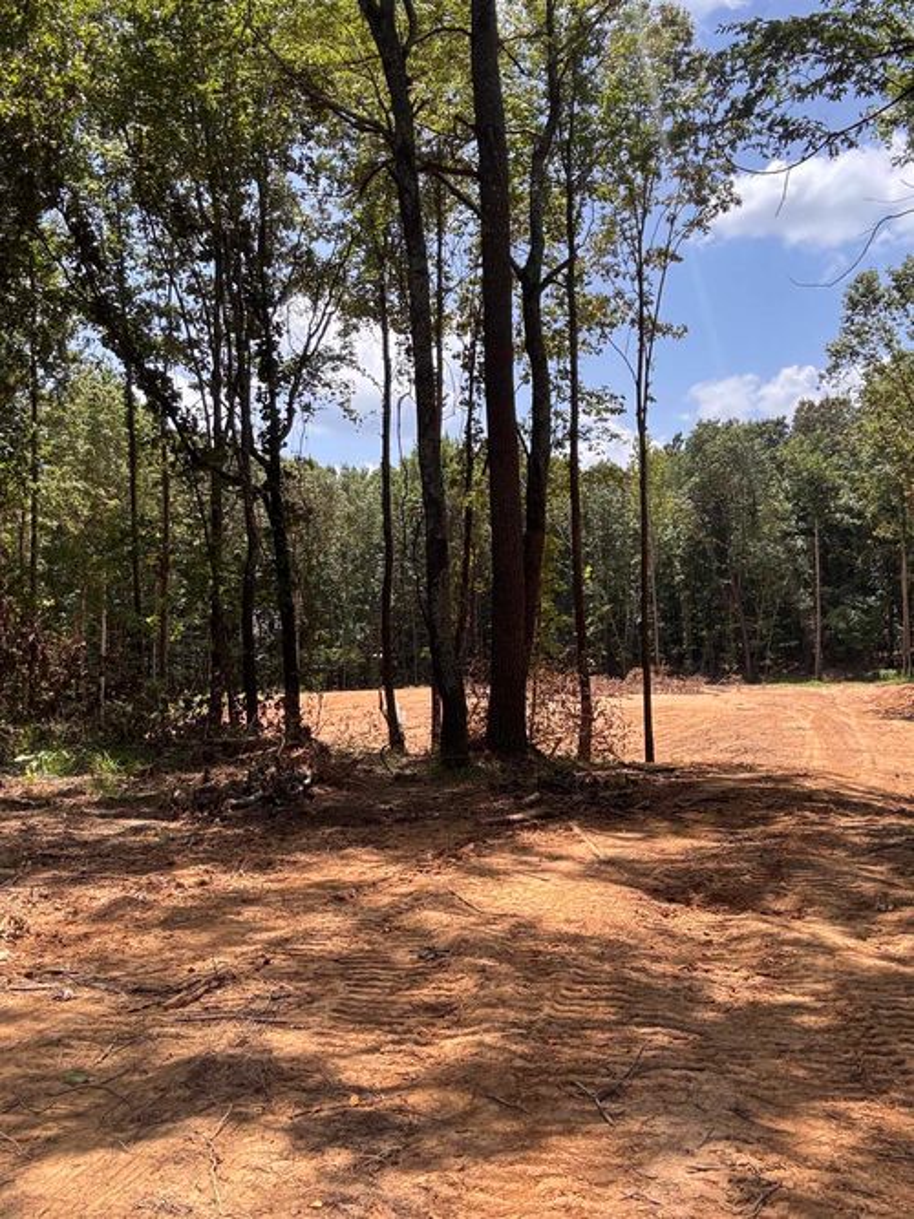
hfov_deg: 46.8
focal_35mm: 30
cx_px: 457
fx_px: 1056
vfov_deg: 60.0
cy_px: 610
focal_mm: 2.69
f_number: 1.9
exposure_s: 1/702
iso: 25
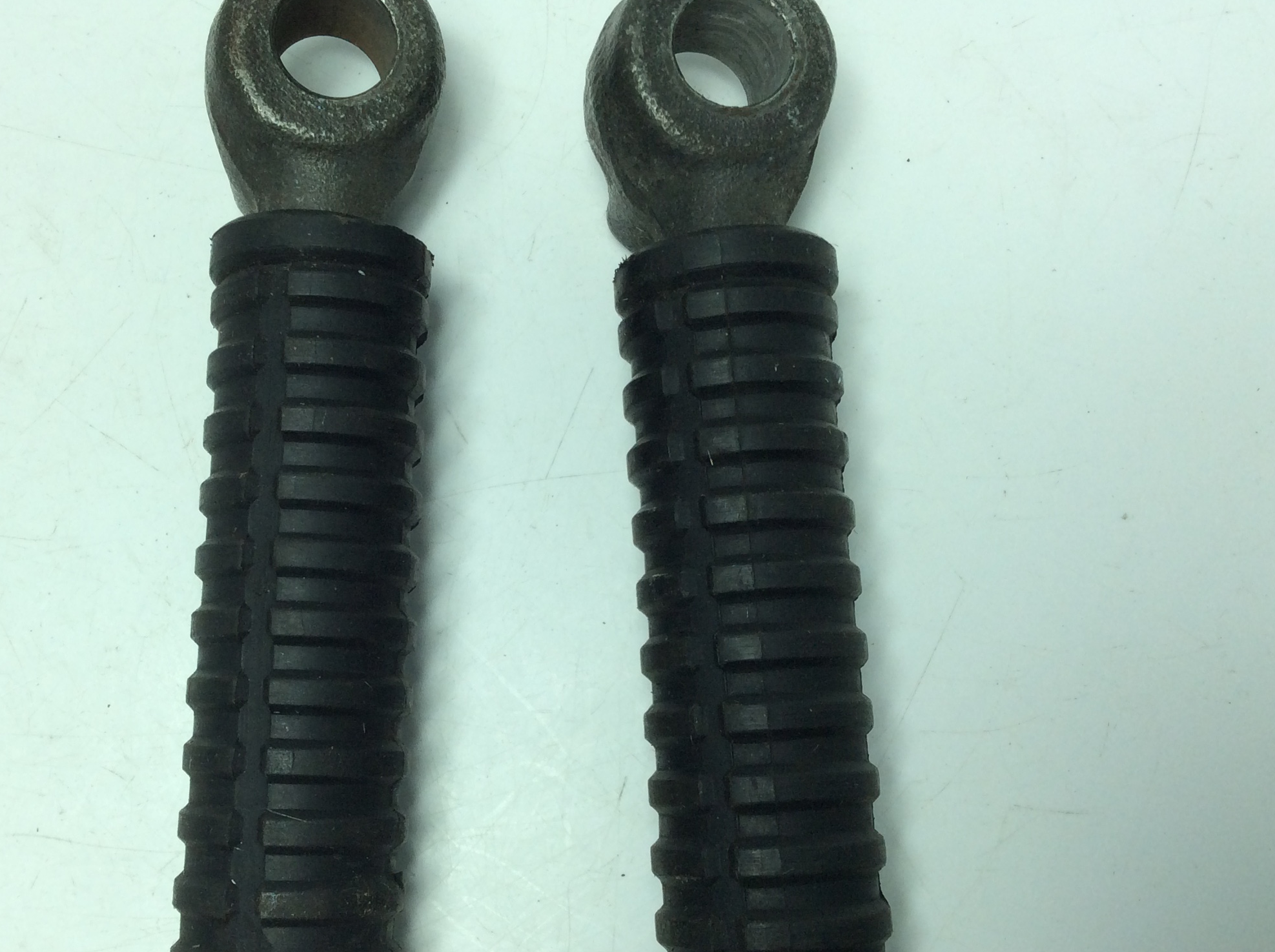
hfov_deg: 44.6
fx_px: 1545
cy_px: 545
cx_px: 502
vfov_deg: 34.2
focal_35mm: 42
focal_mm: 3.3
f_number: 2.4
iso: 32
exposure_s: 1/420
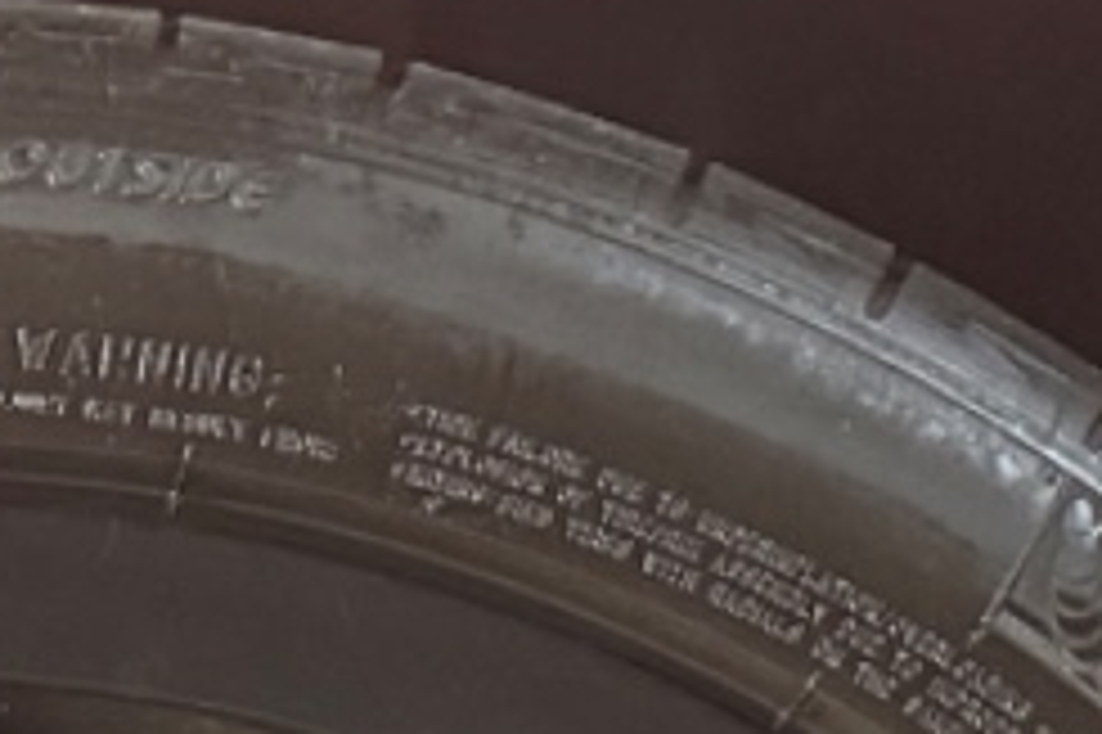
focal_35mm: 163
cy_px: 2274
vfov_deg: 7.3
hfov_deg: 12.3
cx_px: -279
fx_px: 4986
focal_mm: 6.76
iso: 800
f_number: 1.78
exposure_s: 1/33
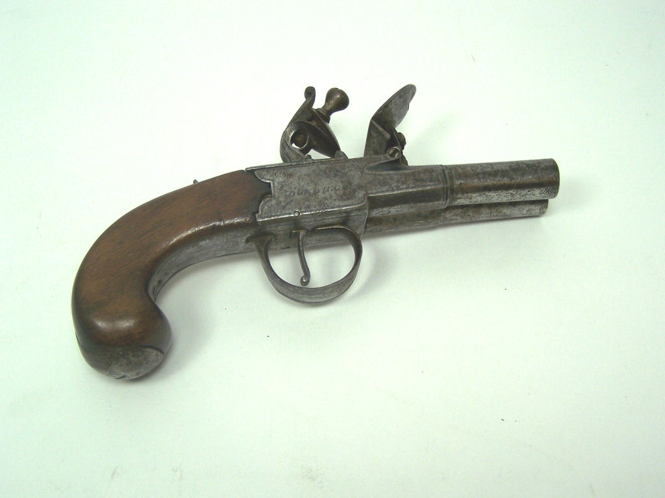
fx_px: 922
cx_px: 332
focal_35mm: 48
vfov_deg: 30.3
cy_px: 249
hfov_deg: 39.7
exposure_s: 1/180
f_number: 3
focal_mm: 8
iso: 80
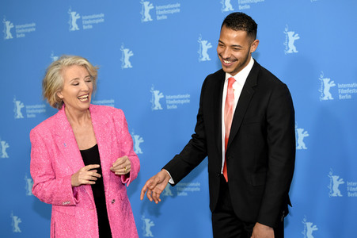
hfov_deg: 28.9
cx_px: 178
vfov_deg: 19.4
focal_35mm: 70
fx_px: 694
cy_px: 119
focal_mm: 70
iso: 640
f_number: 3.5
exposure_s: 1/400
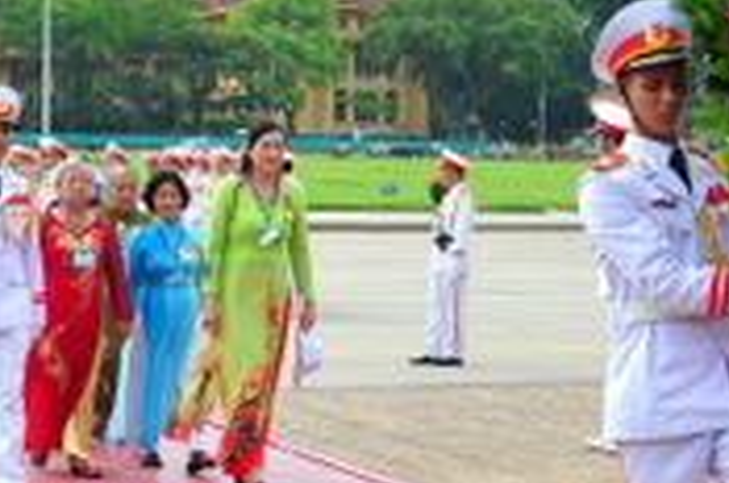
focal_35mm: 107
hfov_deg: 19.0
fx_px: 2172
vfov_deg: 12.7
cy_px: 246
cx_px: 467
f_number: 9
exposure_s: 1/400
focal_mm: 25
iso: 250
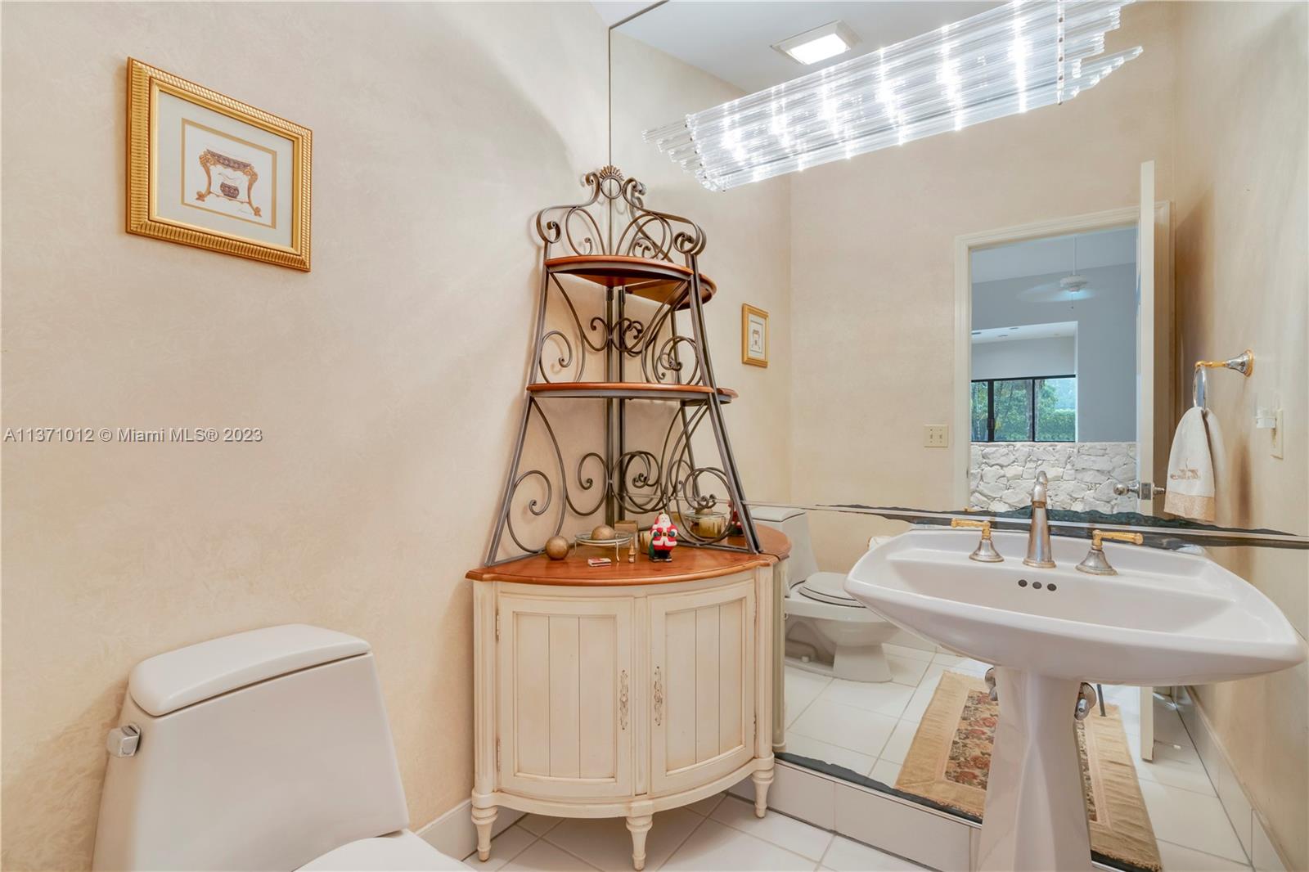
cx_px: 654
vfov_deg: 73.7
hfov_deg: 96.7
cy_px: 436
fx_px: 582
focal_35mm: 16
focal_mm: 16
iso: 125
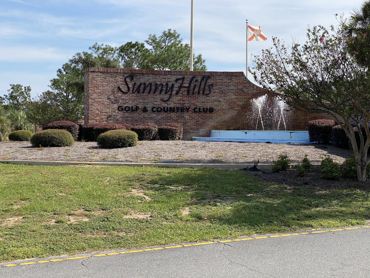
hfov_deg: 36.8
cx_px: 185
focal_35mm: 52
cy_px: 139
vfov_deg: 28.0
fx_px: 556
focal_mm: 6
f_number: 2
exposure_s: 1/1712
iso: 20
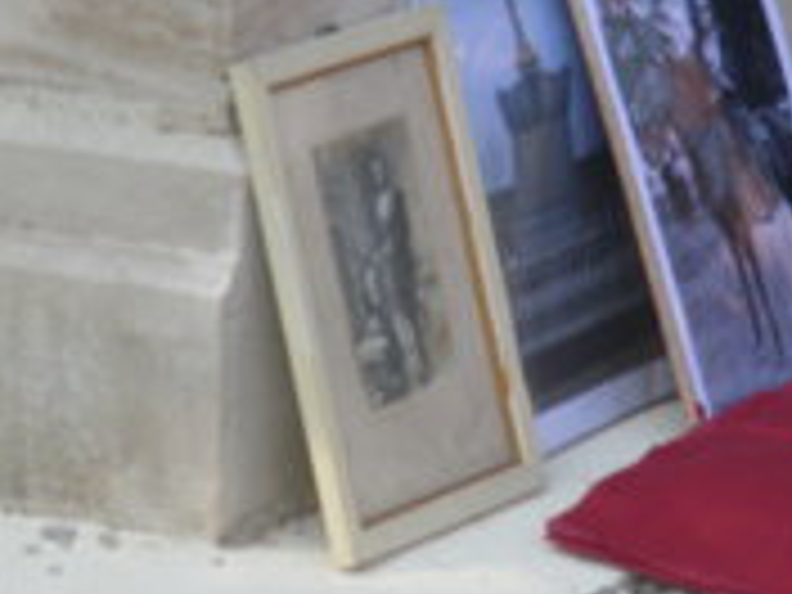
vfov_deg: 3.6
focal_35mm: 410
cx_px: 459
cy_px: 238
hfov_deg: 4.8
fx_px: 9381
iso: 125
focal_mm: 31.5
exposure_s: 1/250
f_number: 5.6
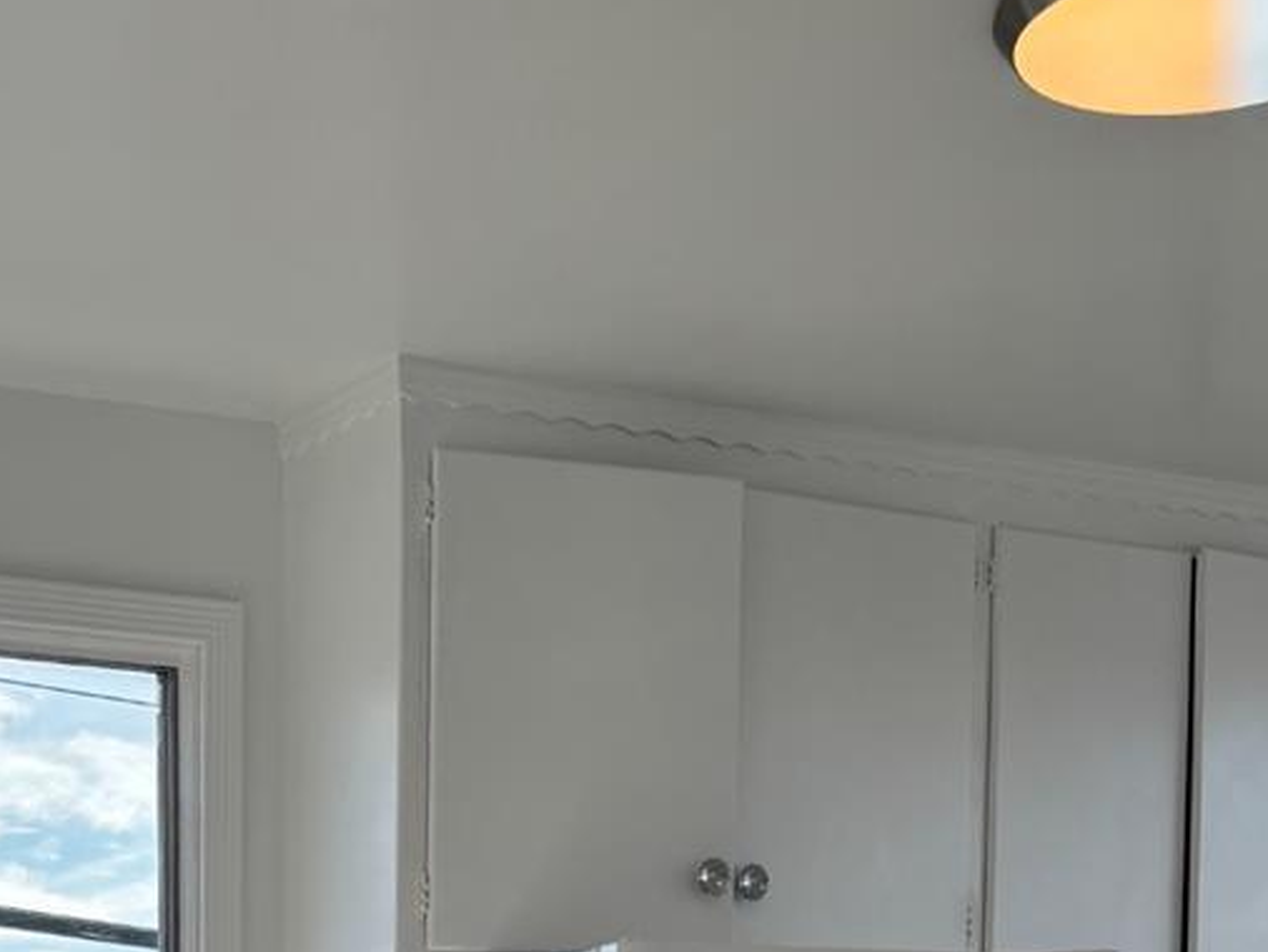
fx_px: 2822
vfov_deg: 17.2
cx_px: 357
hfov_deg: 25.1
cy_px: 1437
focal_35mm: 77
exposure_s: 1/1499
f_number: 1.6
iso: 50
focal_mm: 5.96
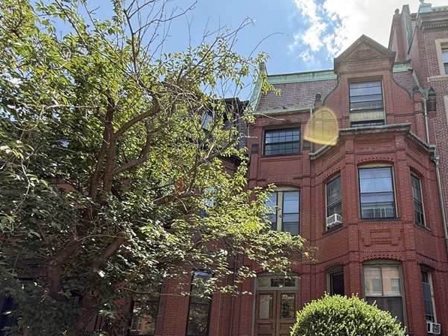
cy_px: 268
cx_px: 292
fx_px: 311
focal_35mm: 24
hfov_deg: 69.9
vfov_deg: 53.2
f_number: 2.2
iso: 50
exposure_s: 1/251
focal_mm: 2.22
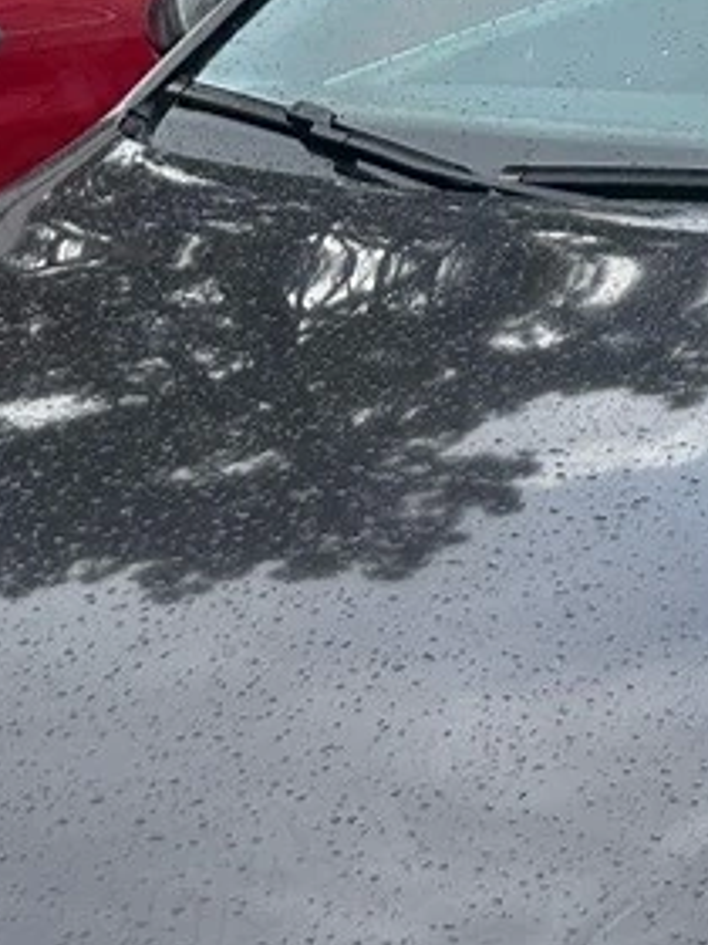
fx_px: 3382
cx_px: 1254
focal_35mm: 124
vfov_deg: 15.8
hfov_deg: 11.2
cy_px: 230
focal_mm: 5.7
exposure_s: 1/1089
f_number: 1.5
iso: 50
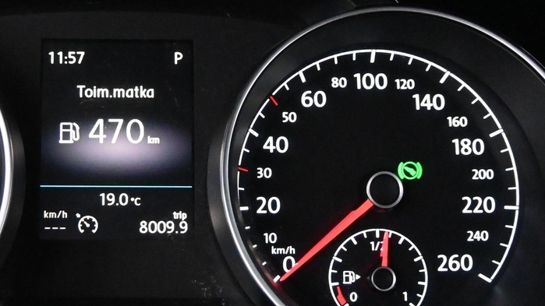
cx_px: 114
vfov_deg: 6.7
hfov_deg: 11.8
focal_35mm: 182
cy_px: 169
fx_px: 2630
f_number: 6.3
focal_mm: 50
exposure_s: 1/80
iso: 8000
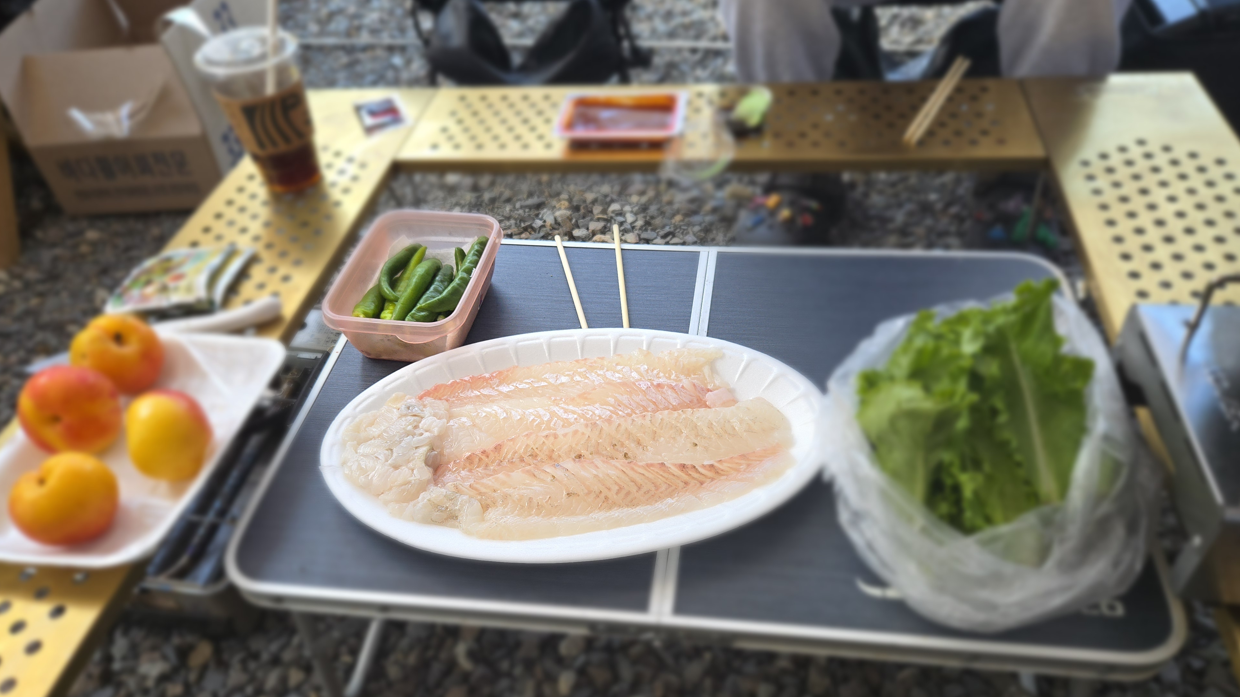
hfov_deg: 71.9
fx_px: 855
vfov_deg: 44.1
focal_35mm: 26
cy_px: 420
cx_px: 634
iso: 50
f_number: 1.8
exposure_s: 1/60
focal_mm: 5.4
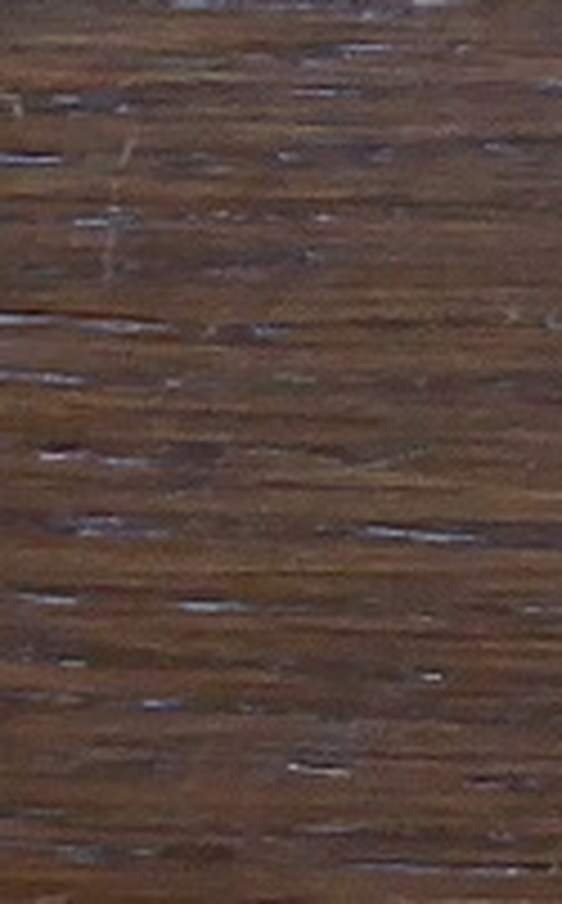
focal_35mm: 190
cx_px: 1960
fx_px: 4673
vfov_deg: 11.0
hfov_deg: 6.1
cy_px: 13
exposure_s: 1/50
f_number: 3.5
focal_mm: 5
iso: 400
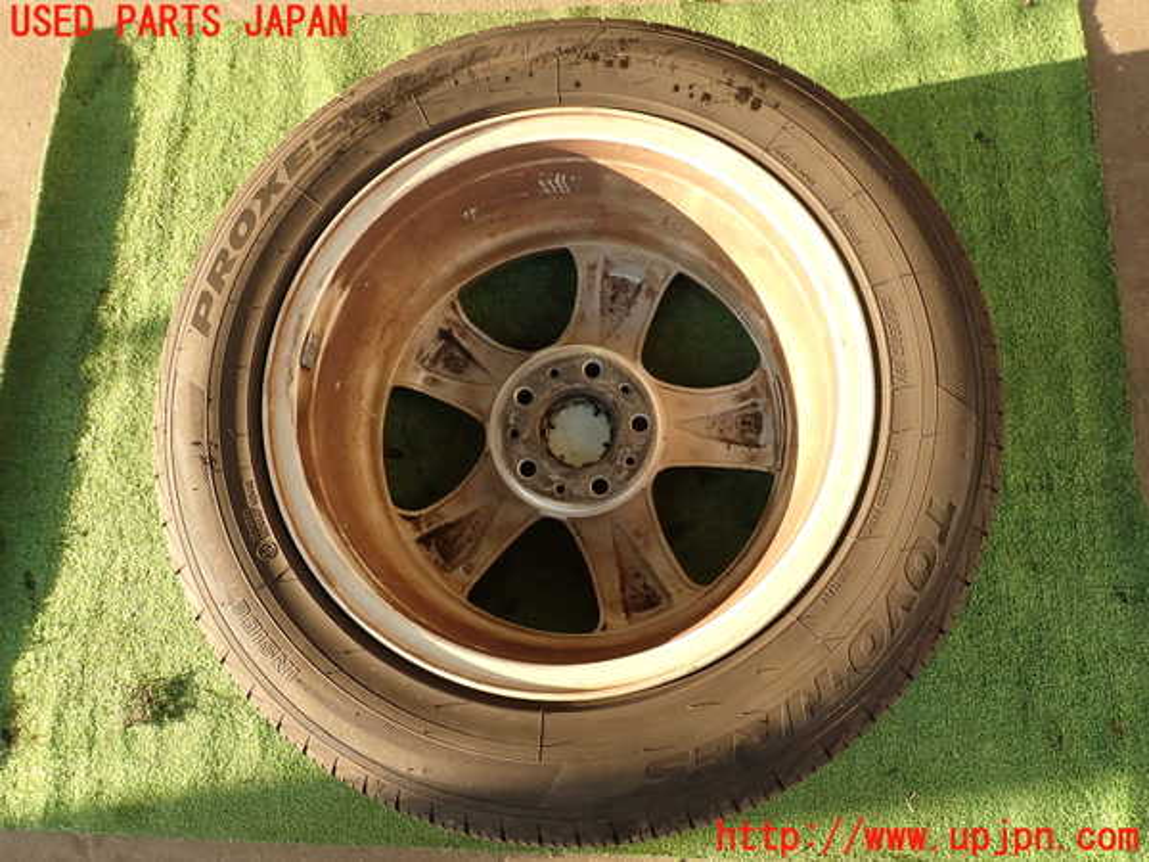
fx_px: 830
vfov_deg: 54.9
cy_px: 431
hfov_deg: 69.4
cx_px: 574
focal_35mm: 25
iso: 100
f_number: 2.8
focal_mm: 4.5
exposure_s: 1/160
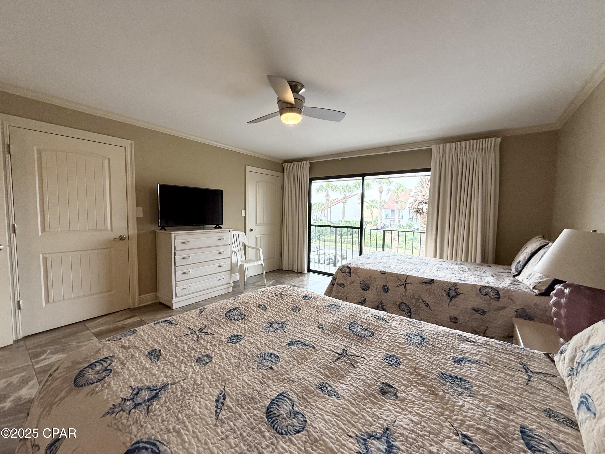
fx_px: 245
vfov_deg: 85.7
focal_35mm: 14
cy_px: 227
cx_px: 302
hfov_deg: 102.1
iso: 125
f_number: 2.2
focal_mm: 2.22
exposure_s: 1/120
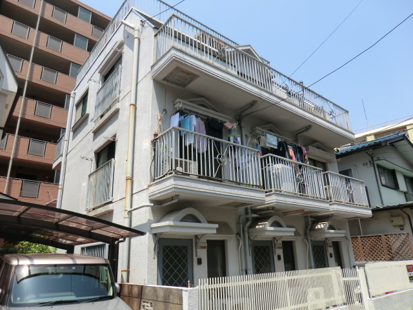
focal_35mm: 24
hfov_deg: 71.6
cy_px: 155
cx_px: 206
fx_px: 286
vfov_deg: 56.8
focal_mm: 4.3
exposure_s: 1/800
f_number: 3.2
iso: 80
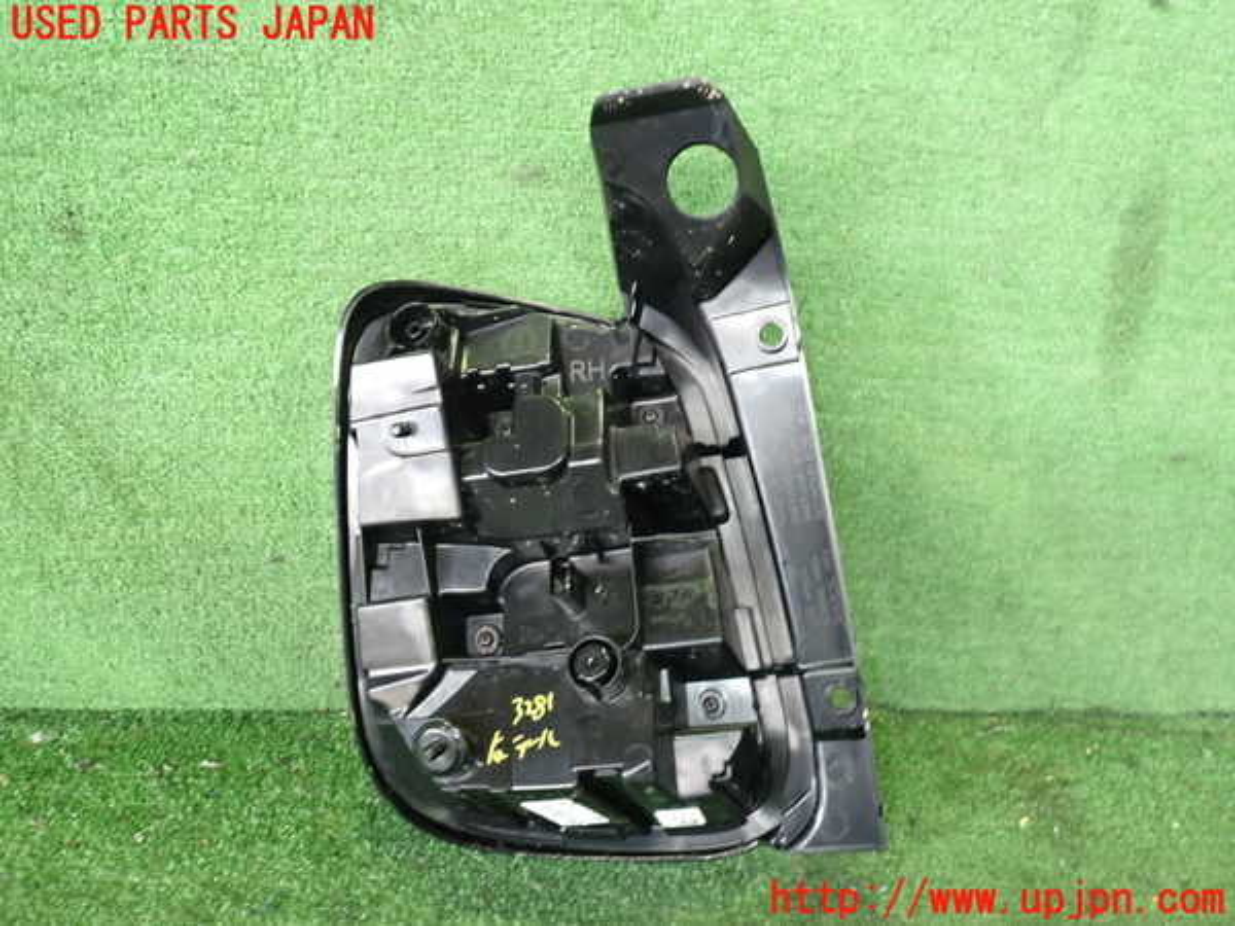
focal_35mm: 30
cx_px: 618
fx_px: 1070
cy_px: 463
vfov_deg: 46.8
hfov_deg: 60.0
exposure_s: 1/30
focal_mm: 5.4
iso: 400
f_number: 2.3
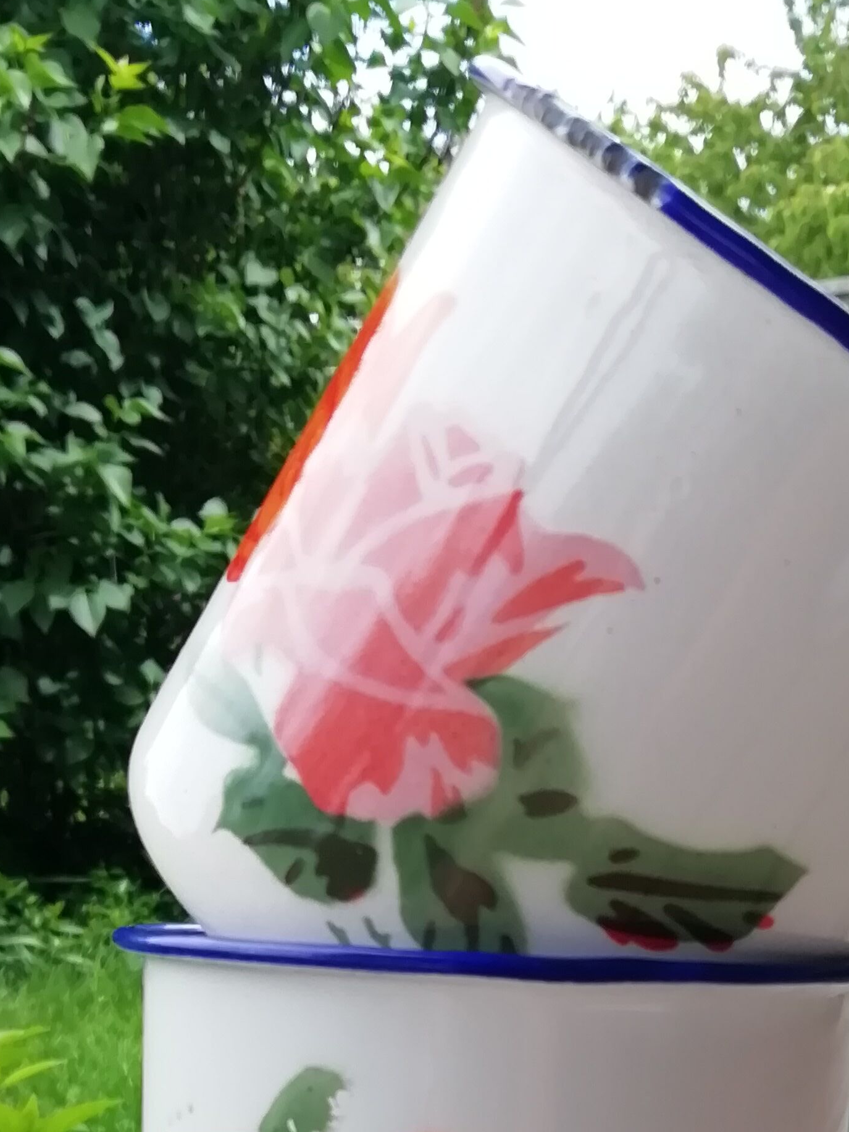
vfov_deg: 29.6
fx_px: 1929
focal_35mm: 59
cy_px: 1226
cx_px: 532
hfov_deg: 24.7
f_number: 2.2
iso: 50
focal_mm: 3.21
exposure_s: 1/211
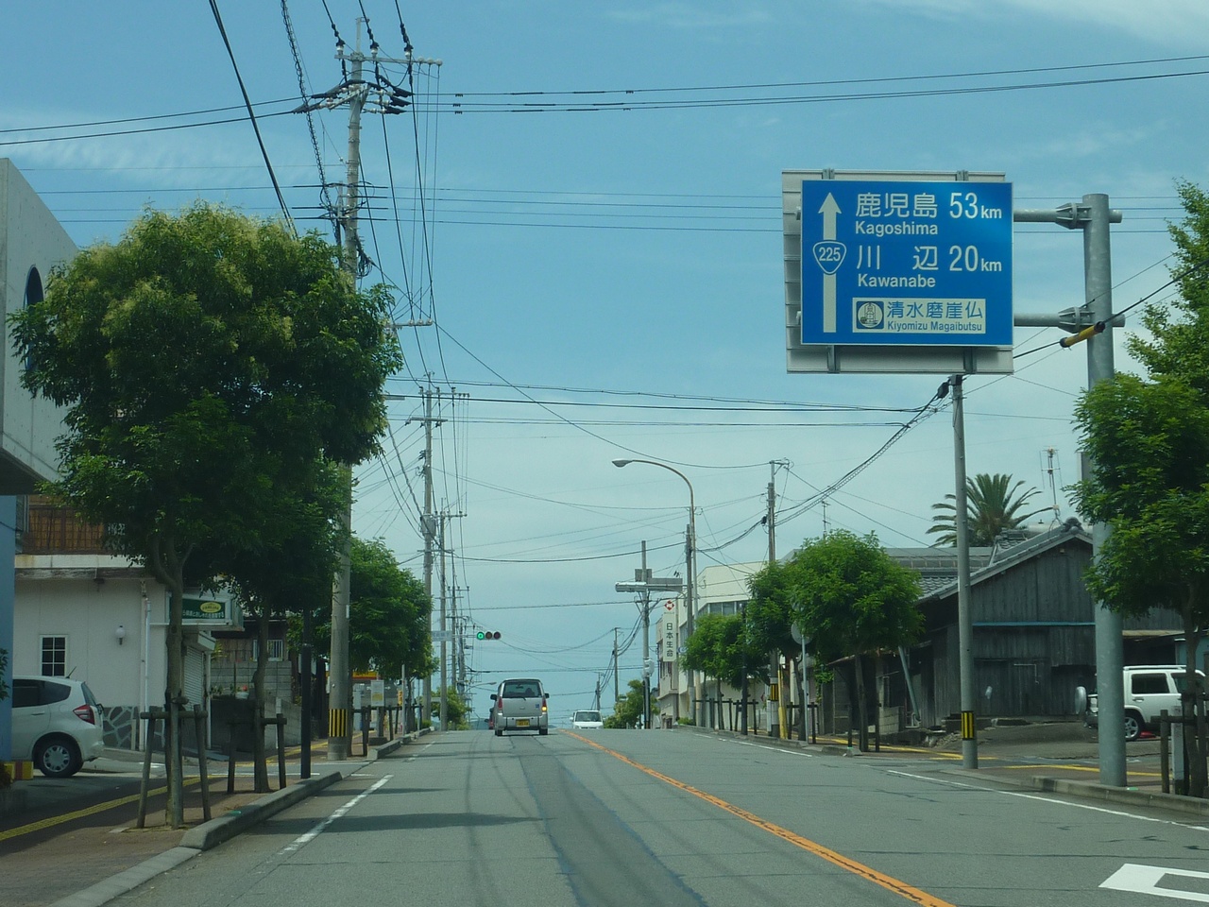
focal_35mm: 80
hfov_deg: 24.4
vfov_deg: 18.4
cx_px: 604
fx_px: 2794
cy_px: 454
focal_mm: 9.1
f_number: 5
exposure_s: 1/500
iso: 80
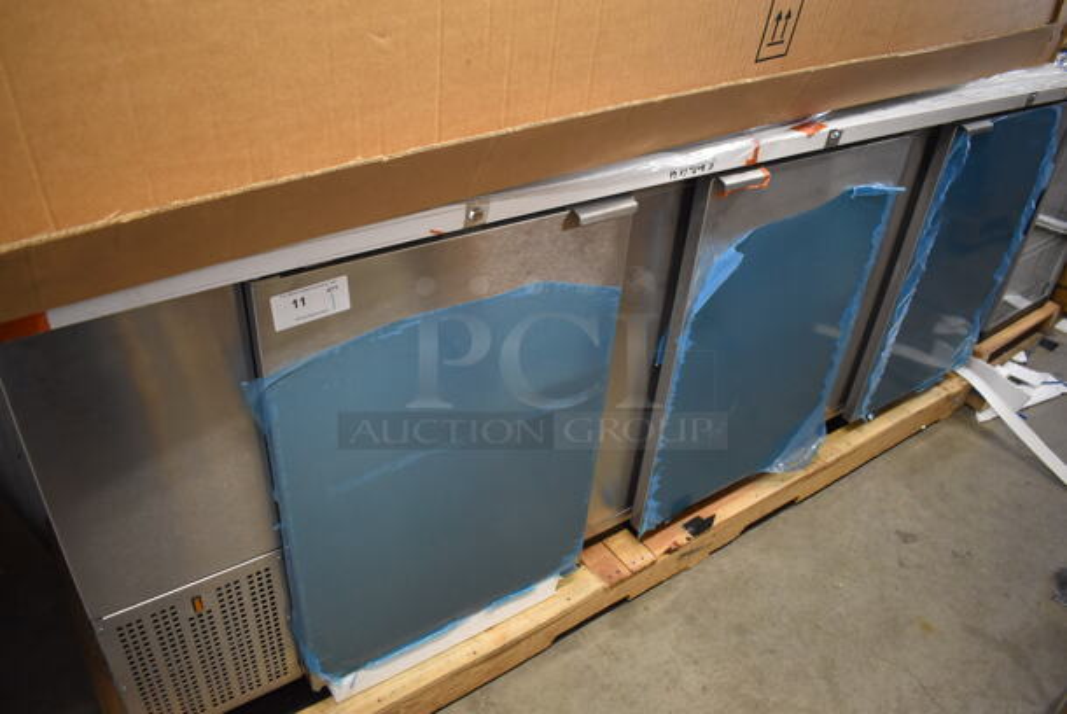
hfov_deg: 67.3
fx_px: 801
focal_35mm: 27
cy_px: 357
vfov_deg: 48.0
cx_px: 534
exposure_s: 1/125
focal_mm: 18
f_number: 3.5
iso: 2000
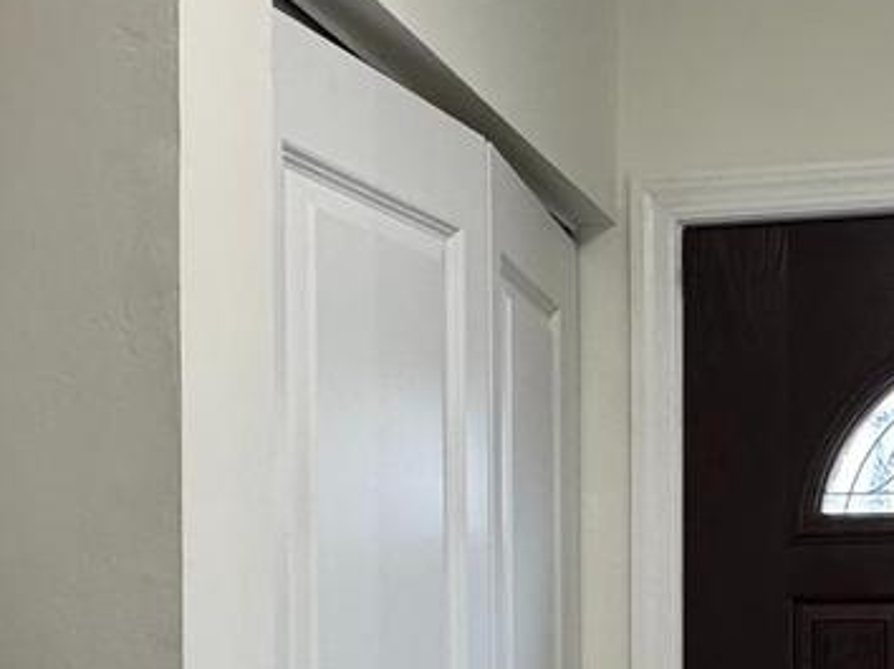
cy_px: 644
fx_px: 1471
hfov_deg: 32.5
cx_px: 763
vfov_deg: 24.6
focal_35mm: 57
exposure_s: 1/60
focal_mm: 2.22
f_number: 2.2
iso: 250
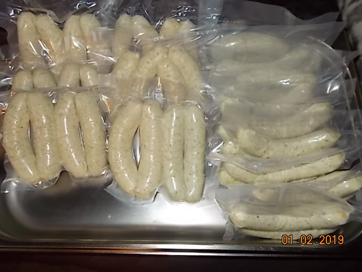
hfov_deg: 67.3
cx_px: 181
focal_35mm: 26
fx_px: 272
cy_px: 136
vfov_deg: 53.1
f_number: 3.2
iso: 200
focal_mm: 4.6
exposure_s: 1/25
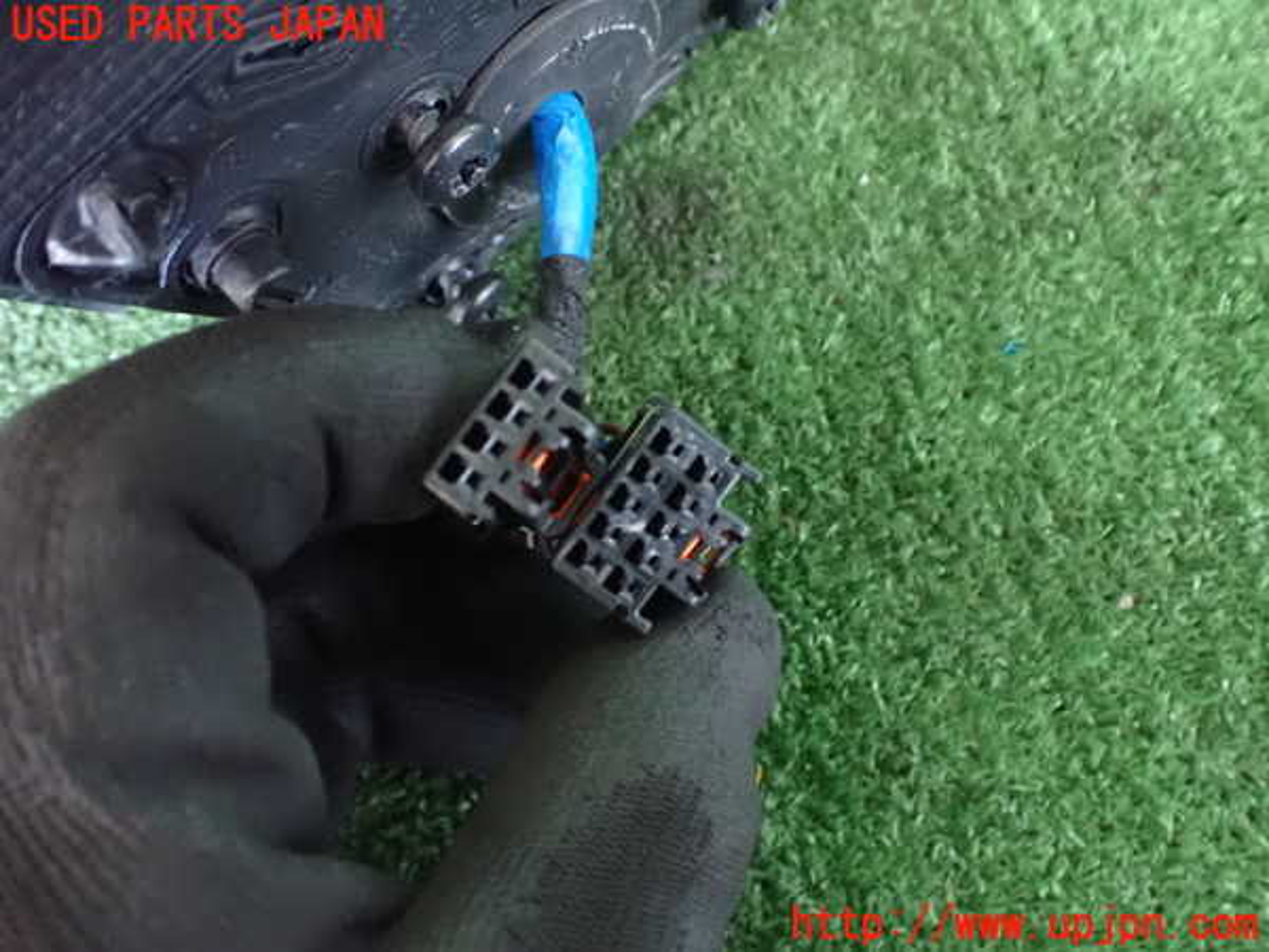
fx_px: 1100
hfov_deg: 60.0
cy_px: 476
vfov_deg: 46.8
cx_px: 634
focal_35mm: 30
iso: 1600
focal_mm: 5.4
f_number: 2.3
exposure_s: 1/25
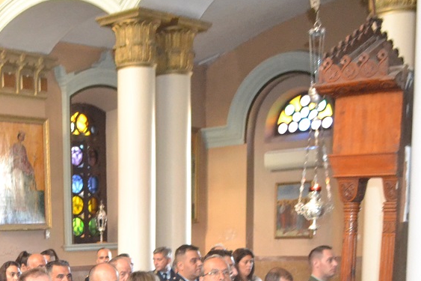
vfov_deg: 17.6
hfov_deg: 26.4
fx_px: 842
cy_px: 372
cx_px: -16
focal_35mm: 72
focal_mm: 18
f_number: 3.5
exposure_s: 1/60
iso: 3200
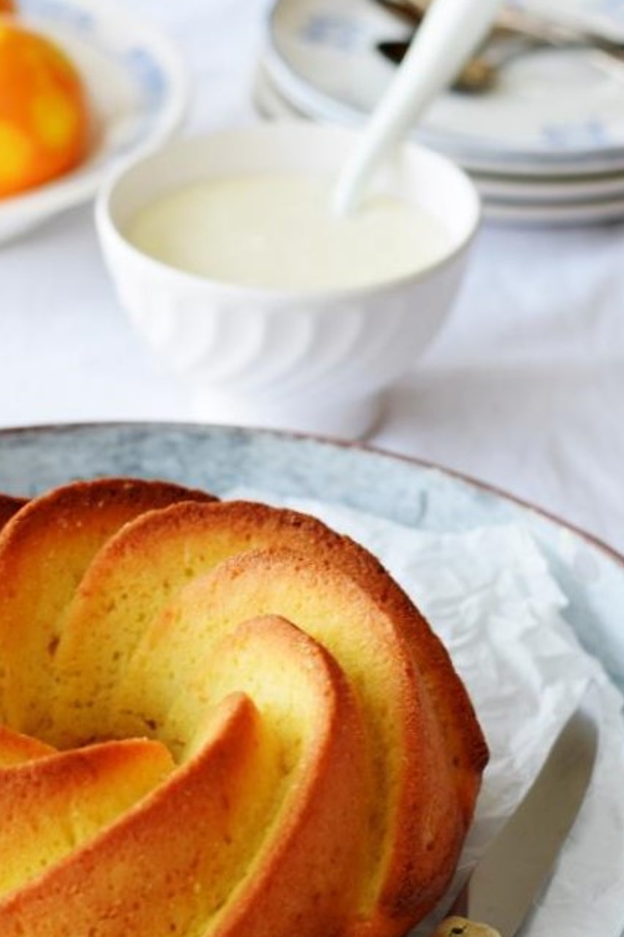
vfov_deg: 17.6
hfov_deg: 11.8
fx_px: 3019
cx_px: 187
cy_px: 610
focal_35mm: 116
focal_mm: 50
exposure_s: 1/80
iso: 200
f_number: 3.5
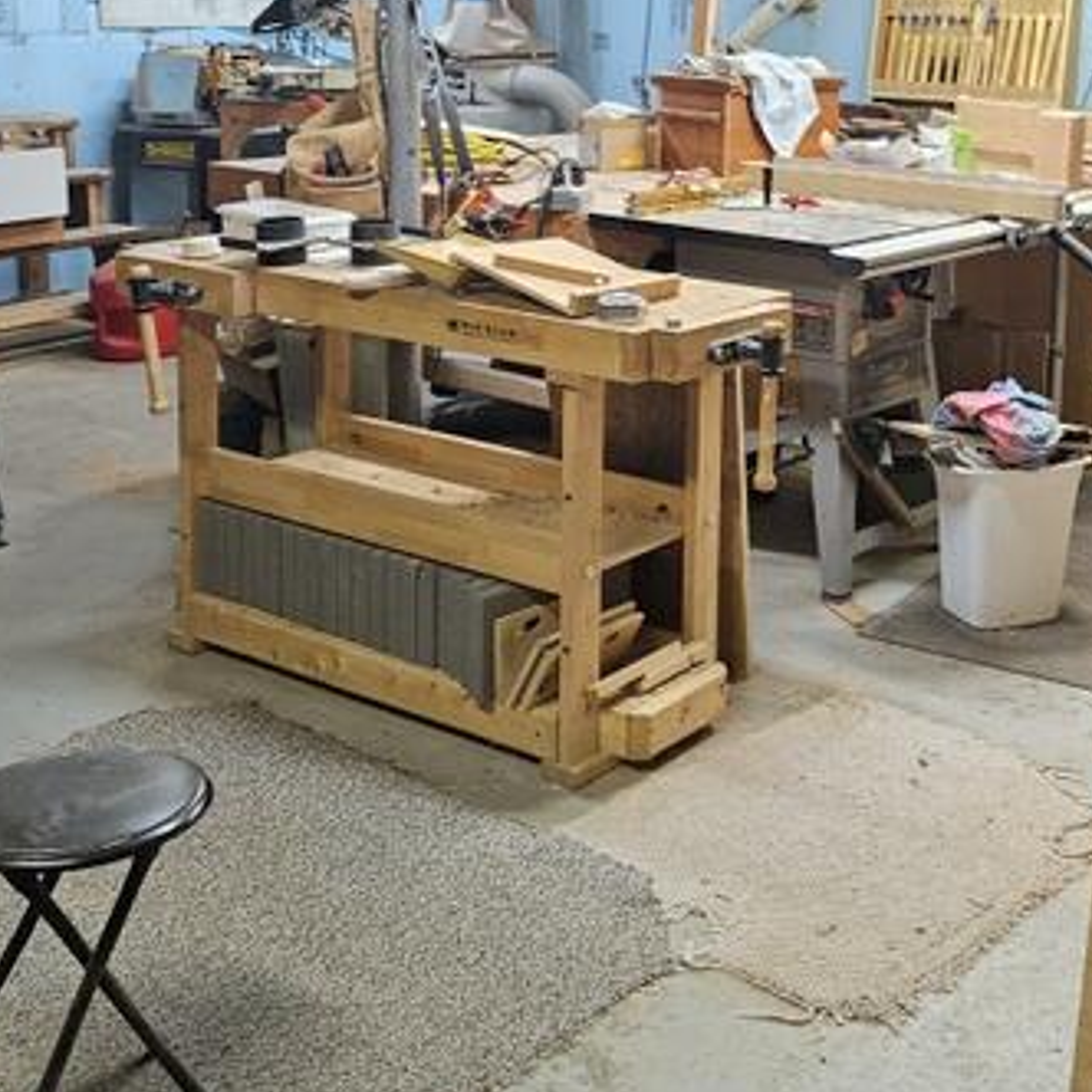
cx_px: 681
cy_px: 237
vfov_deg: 33.8
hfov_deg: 34.5
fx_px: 1749
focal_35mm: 49
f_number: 1.8
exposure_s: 1/120
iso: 400
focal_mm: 5.4
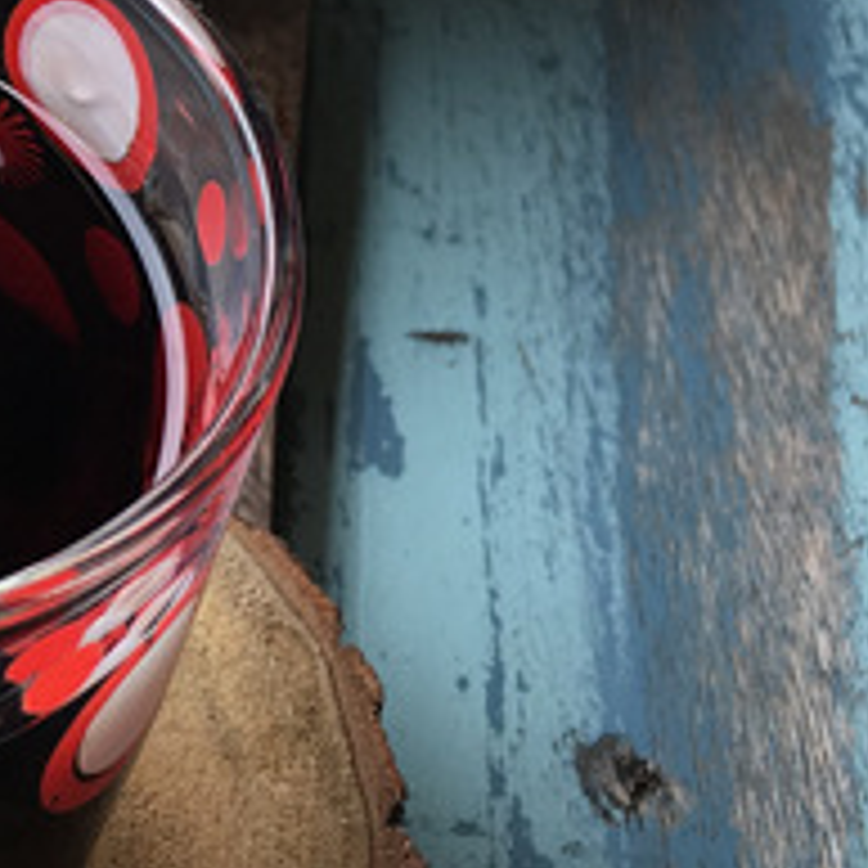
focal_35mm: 106
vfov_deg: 15.9
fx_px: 3007
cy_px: -135
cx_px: -400
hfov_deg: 15.3
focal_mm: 4.15
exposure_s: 1/120
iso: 25
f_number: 2.2
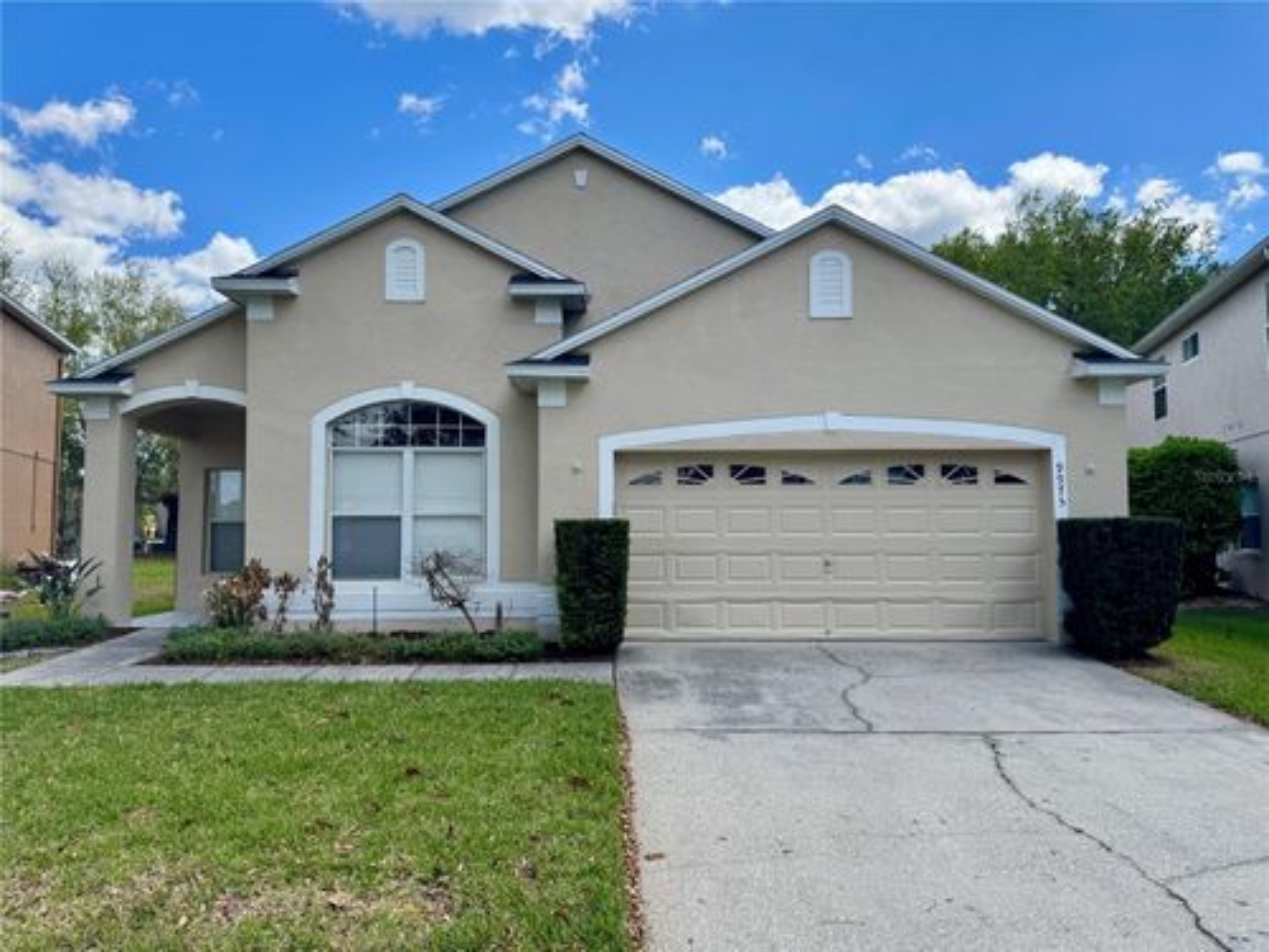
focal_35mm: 24
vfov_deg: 56.8
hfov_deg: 71.6
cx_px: 634
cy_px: 476
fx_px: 880
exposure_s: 1/2331
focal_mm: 6.76
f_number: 1.78
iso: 80
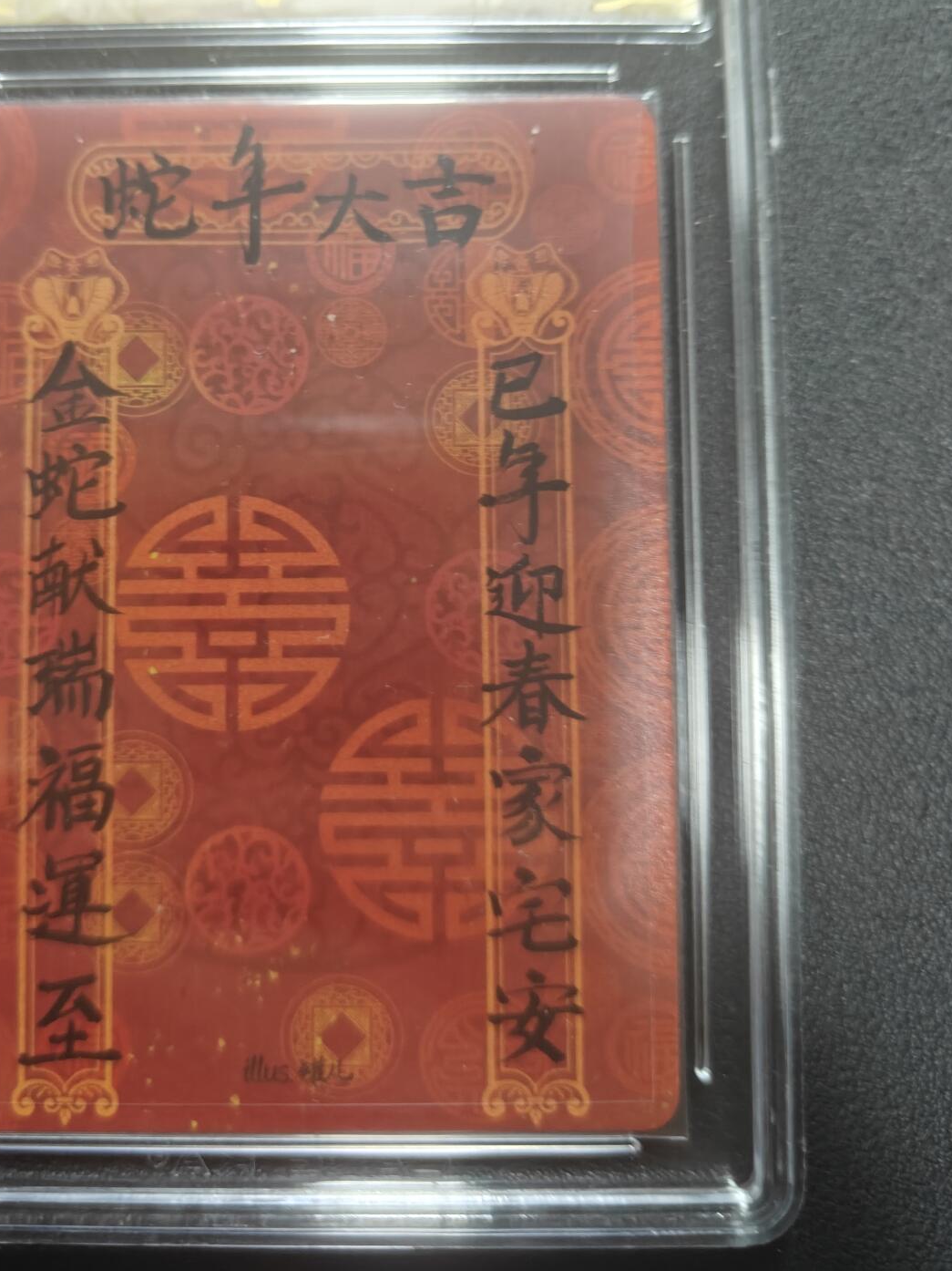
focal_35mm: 31
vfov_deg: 57.5
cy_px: 465
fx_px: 1137
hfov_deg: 45.2
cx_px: 383
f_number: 1.8
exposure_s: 1/48
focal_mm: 5.59
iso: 160
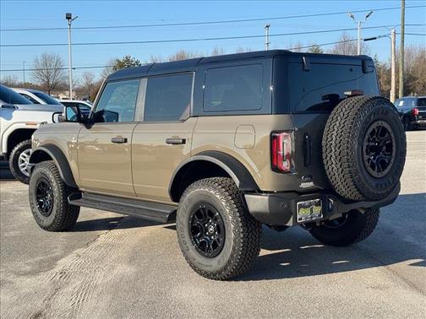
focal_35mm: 48
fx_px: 591
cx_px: 213
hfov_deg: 39.7
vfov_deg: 30.3
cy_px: 160
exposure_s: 1/2415
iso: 64
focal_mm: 6.76
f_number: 1.78
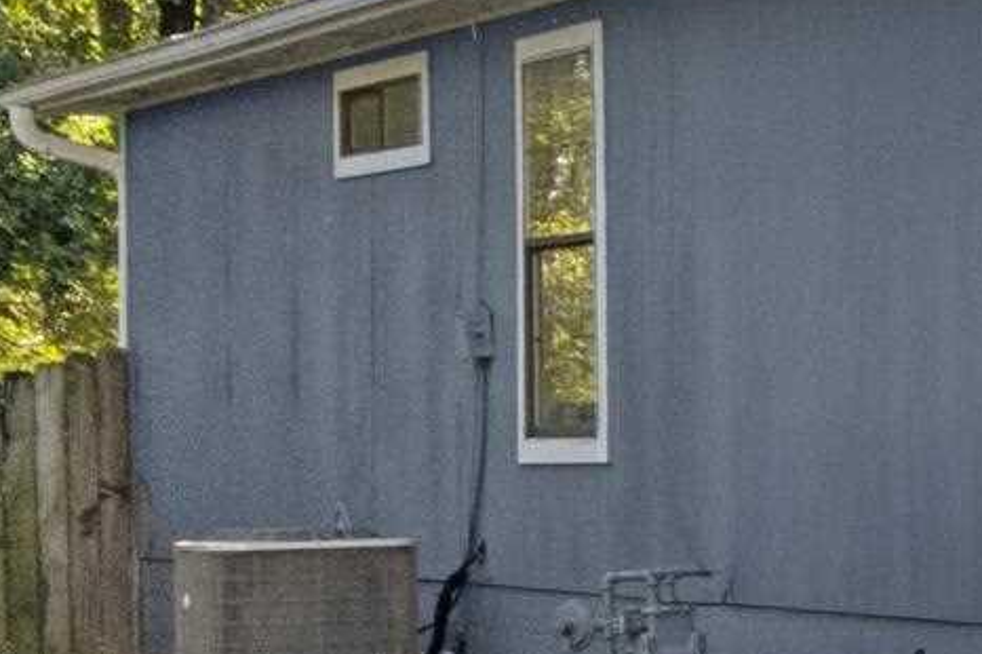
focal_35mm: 145
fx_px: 3952
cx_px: 2314
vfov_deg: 9.4
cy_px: 385
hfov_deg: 11.7
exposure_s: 1/80
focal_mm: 18.2
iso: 400
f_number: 10
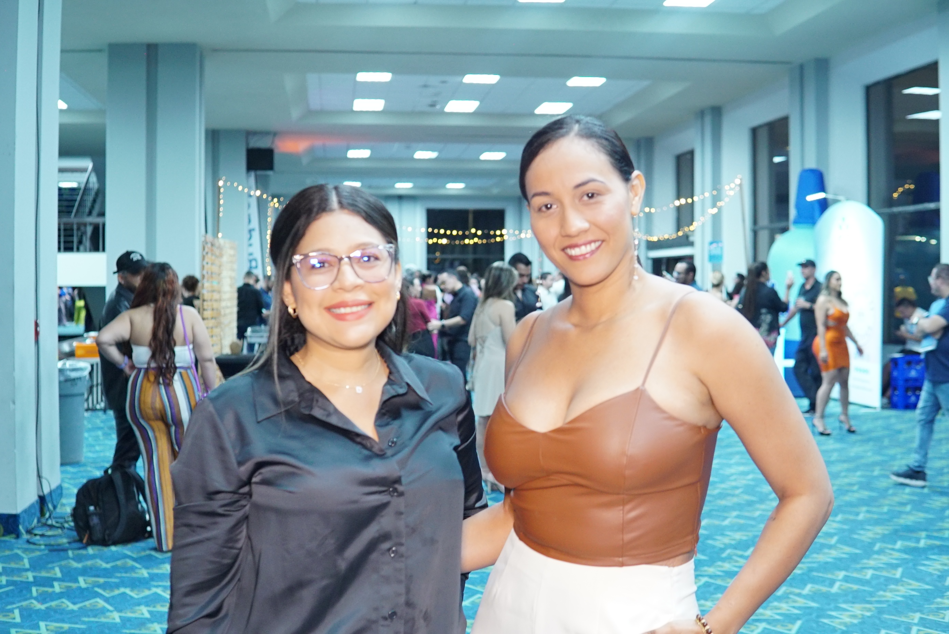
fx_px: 1187
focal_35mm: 45
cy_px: 317
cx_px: 474
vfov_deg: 29.9
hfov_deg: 43.6
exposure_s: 1/50
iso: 1600
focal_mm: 30
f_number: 3.2
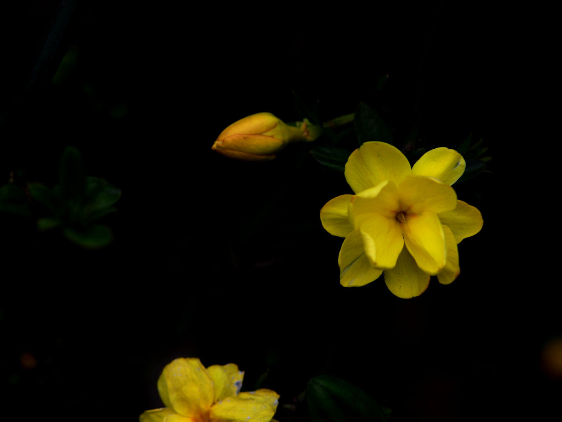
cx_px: 271
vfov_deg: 8.7
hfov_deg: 11.5
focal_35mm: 172
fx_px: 2785
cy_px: 210
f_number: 5.6
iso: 200
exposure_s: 1/500
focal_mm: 105
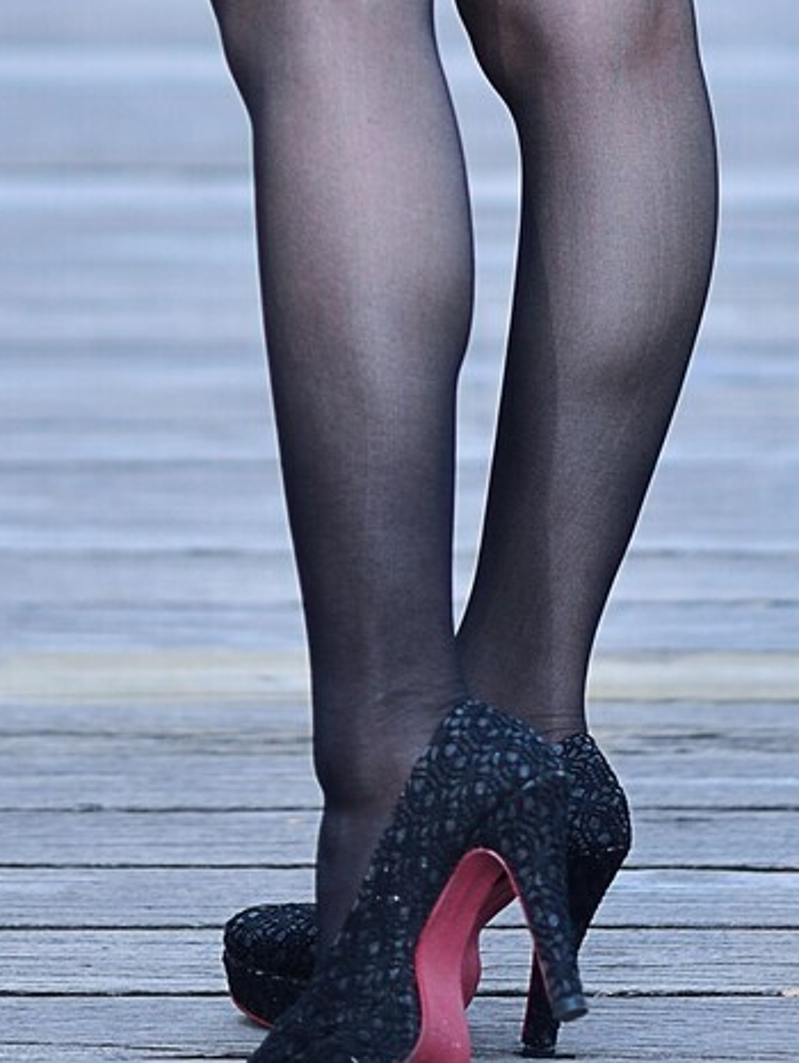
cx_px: 411
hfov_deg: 3.4
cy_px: -954
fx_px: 13314
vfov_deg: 4.5
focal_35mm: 433
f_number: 1.4
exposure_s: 1/640
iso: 100
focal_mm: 105
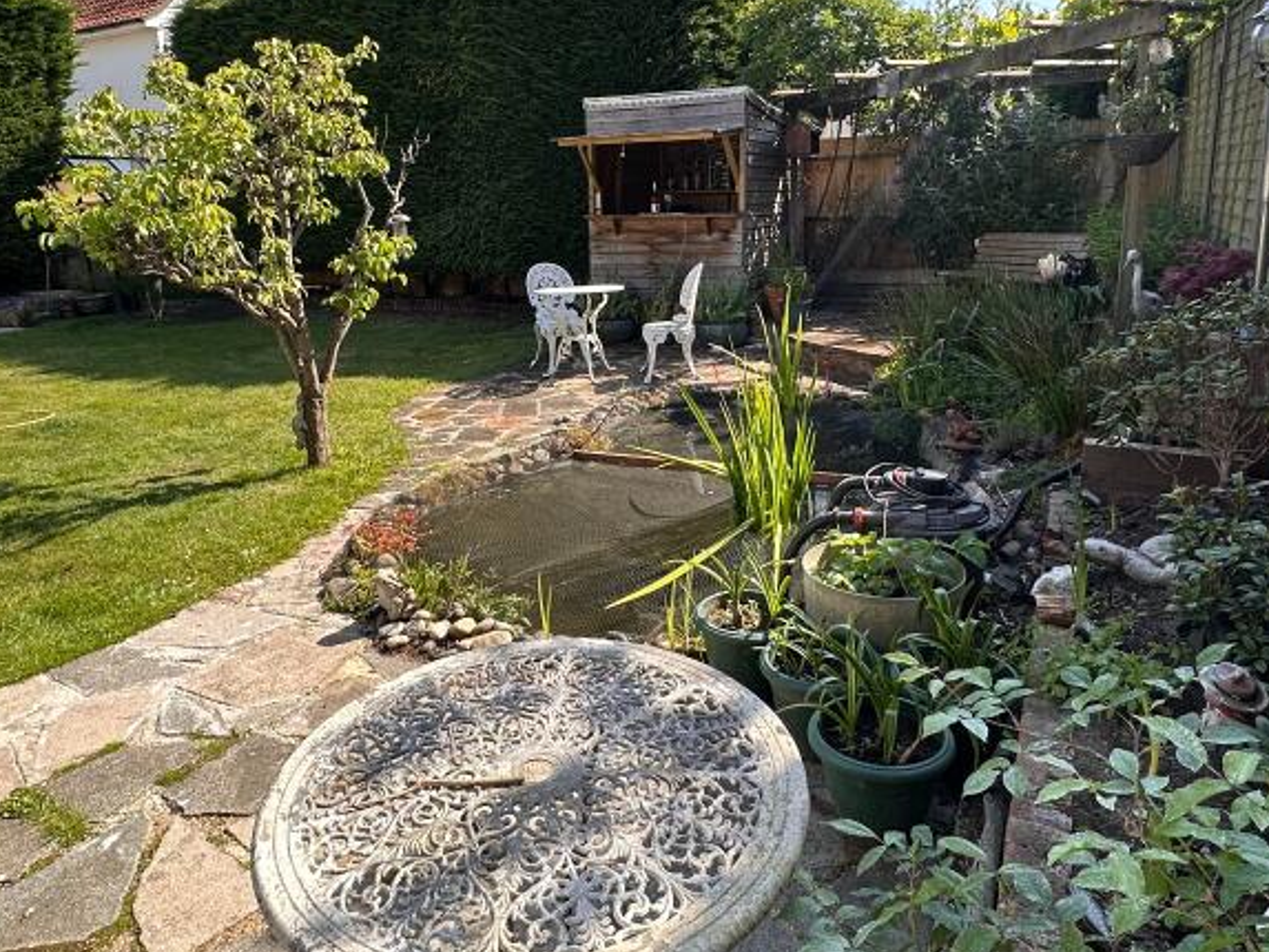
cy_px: 399
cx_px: 627
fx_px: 917
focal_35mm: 25
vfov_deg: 54.6
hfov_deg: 69.4
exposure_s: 1/511
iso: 40
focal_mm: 2.22
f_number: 2.2
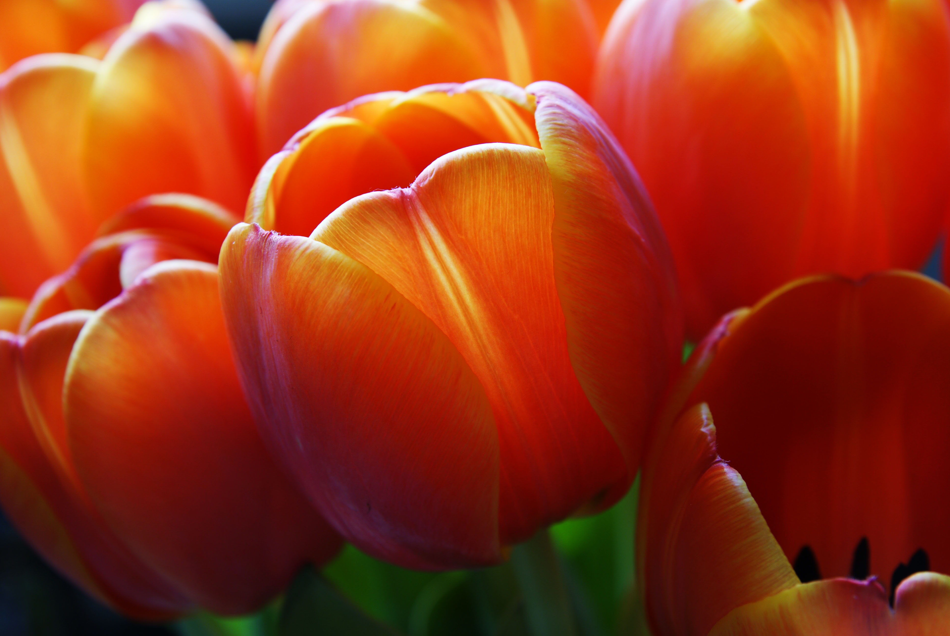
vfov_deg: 18.2
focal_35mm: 75
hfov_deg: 27.0
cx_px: 475
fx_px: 1982
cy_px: 318
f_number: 6.3
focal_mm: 50
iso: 100
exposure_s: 1/8
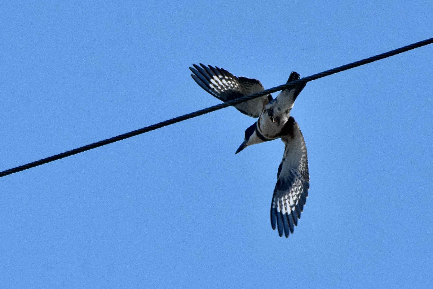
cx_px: 216
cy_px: 144
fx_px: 10824
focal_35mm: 900
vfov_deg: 1.5
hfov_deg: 2.3
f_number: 13
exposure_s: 1/2500
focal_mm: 600
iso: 2000
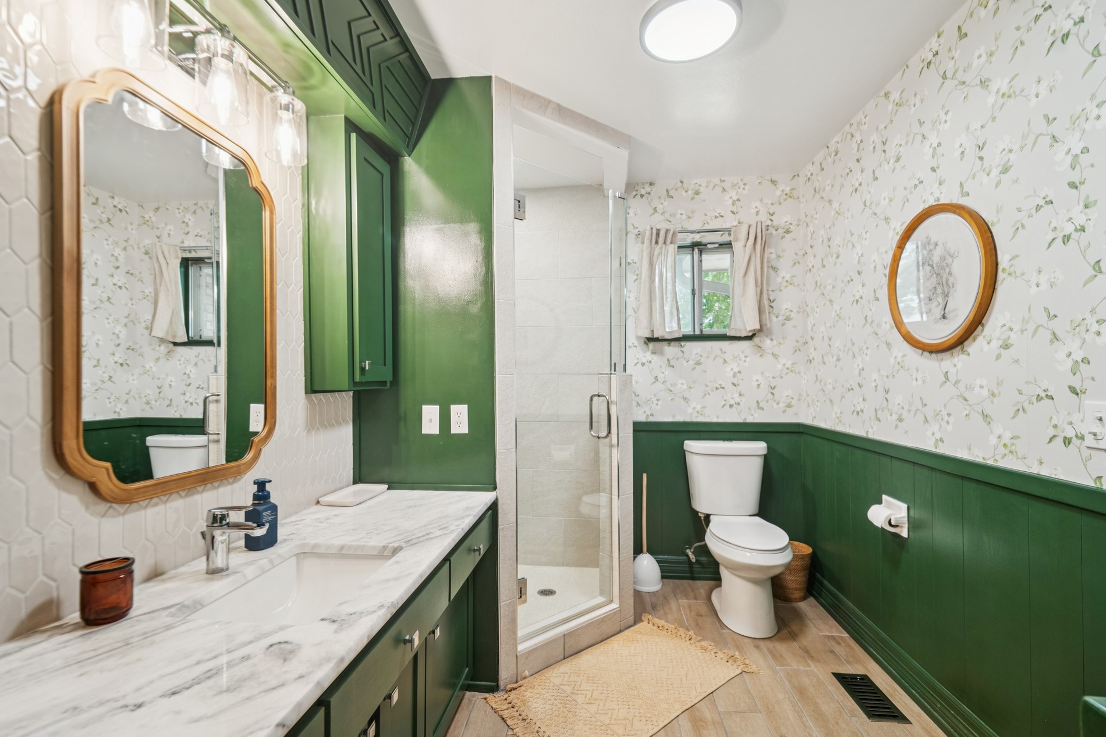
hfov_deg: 100.4
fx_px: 461
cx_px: 544
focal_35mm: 15
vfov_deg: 77.3
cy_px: 380
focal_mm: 14
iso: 640
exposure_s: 1/20
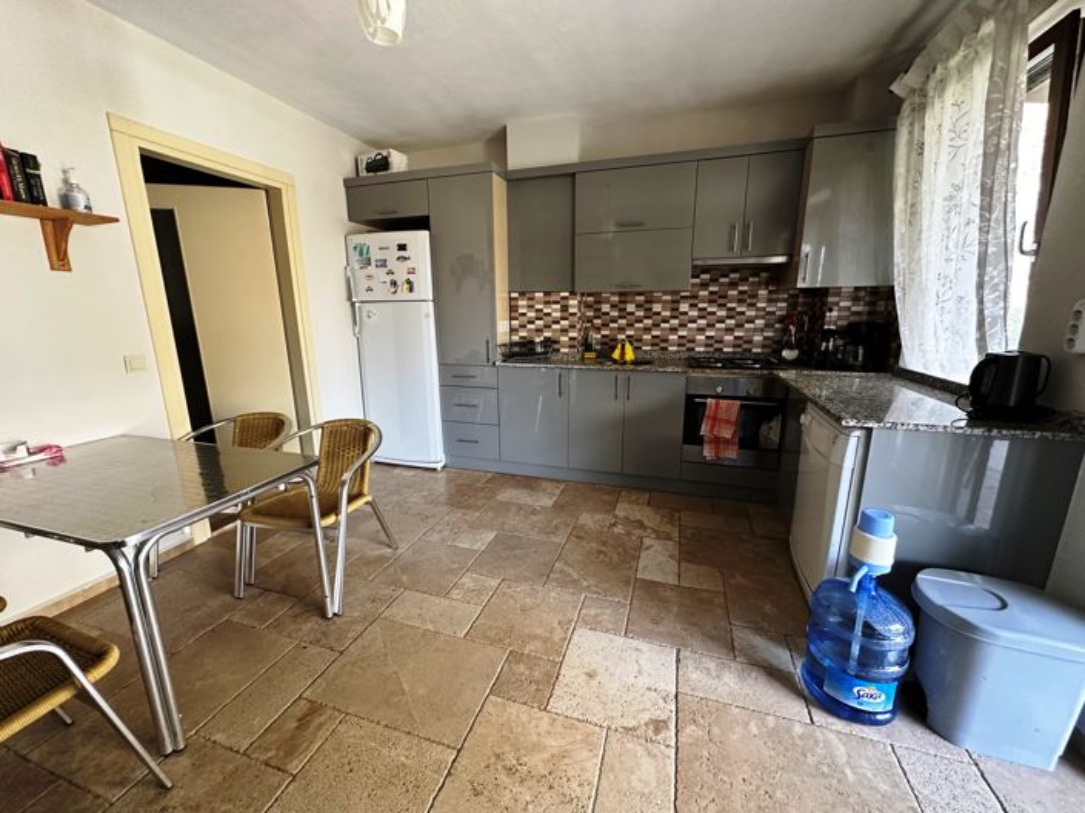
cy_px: 406
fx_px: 439
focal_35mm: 14
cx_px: 542
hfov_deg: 102.1
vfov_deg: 85.6
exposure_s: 1/60
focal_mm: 2.22
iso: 320
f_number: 2.2
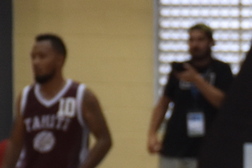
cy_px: 155
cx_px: 368
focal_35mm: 695
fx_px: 4863
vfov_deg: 2.0
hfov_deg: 3.0
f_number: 5
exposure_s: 1/60
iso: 720
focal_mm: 75
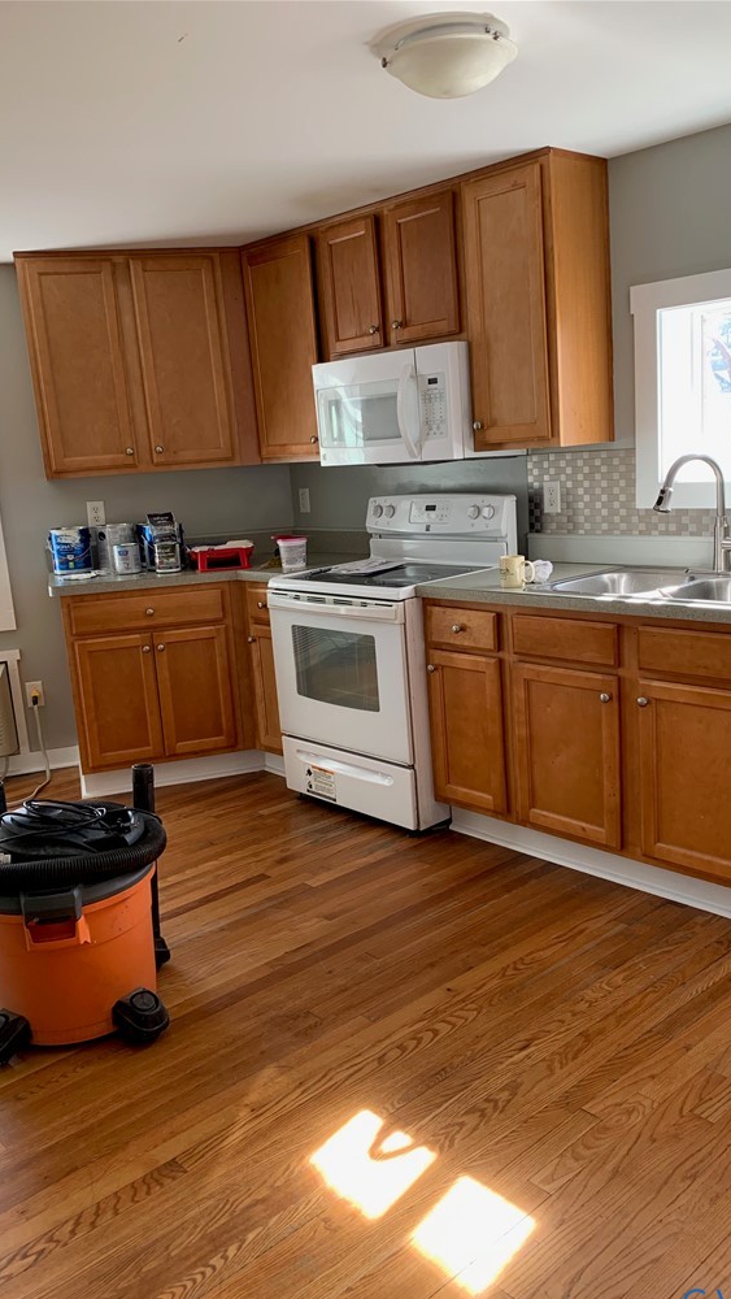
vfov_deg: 66.0
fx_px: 999
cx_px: 383
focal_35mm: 29
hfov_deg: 40.2
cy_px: 664
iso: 80
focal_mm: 4.25
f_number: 1.8
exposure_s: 1/121
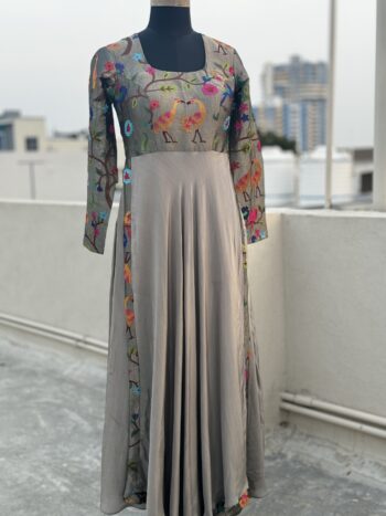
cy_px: 258
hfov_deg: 30.3
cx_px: 193
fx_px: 714
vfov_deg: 39.7
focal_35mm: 48
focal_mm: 6.76
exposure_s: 1/160
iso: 50
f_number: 1.78
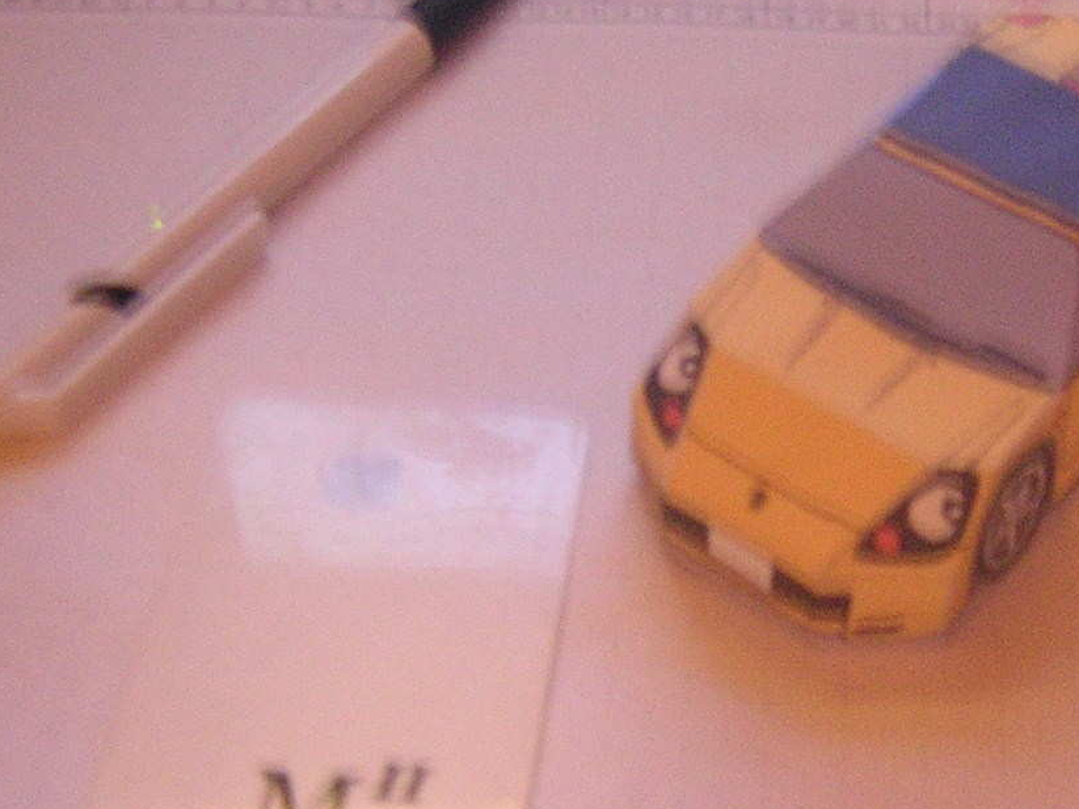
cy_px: 416
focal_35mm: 70
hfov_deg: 27.6
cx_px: 749
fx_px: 2182
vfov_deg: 21.0
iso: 400
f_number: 2.6
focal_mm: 4.7
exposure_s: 1/2.4
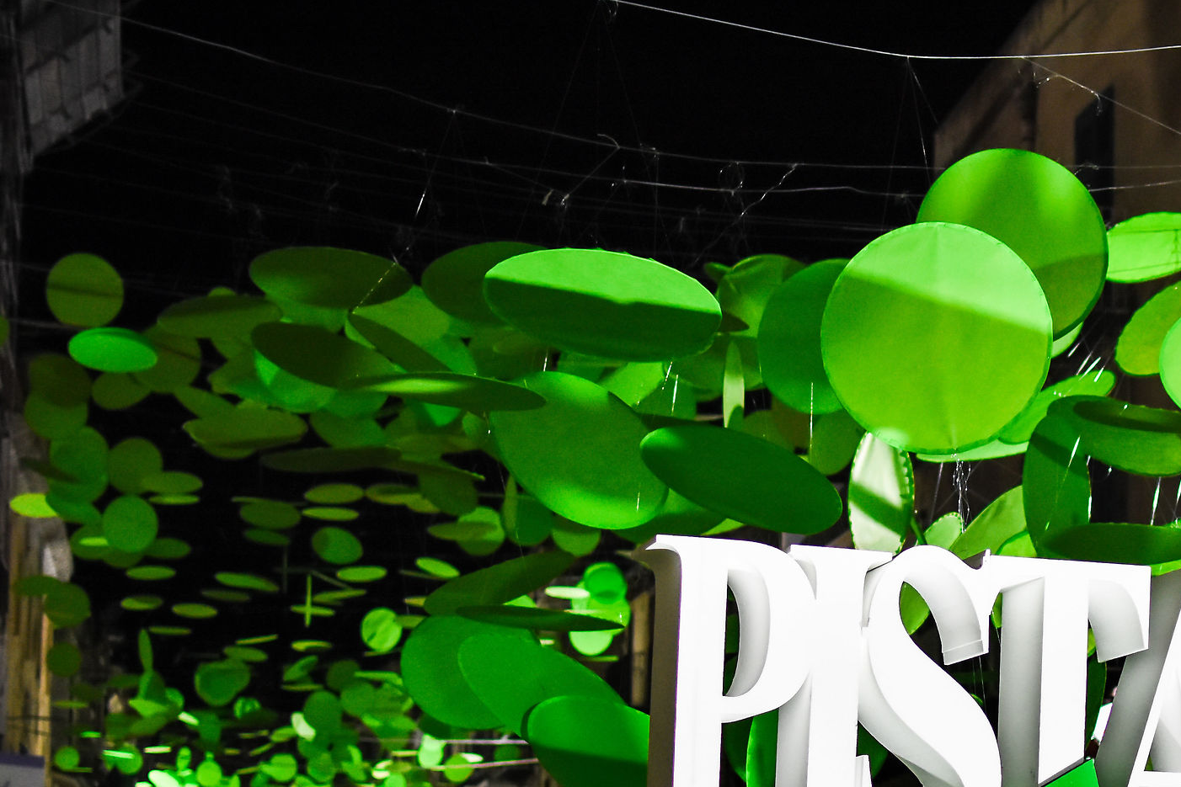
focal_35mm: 90
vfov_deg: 15.1
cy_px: 673
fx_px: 2948
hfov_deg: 22.4
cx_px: 937
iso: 1600
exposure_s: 1/640
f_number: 1.8
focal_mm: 35
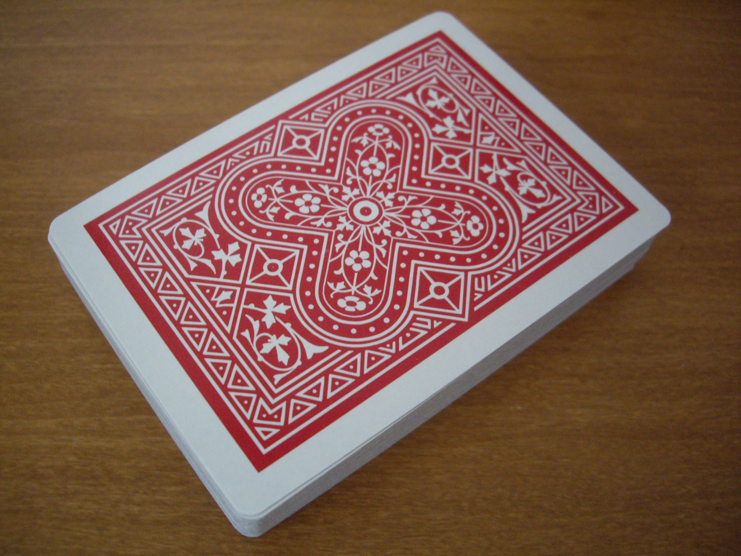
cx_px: 370
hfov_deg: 49.0
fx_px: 813
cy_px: 278
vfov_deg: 37.7
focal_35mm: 38
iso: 400
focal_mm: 7.9
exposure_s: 1/20
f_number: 2.8
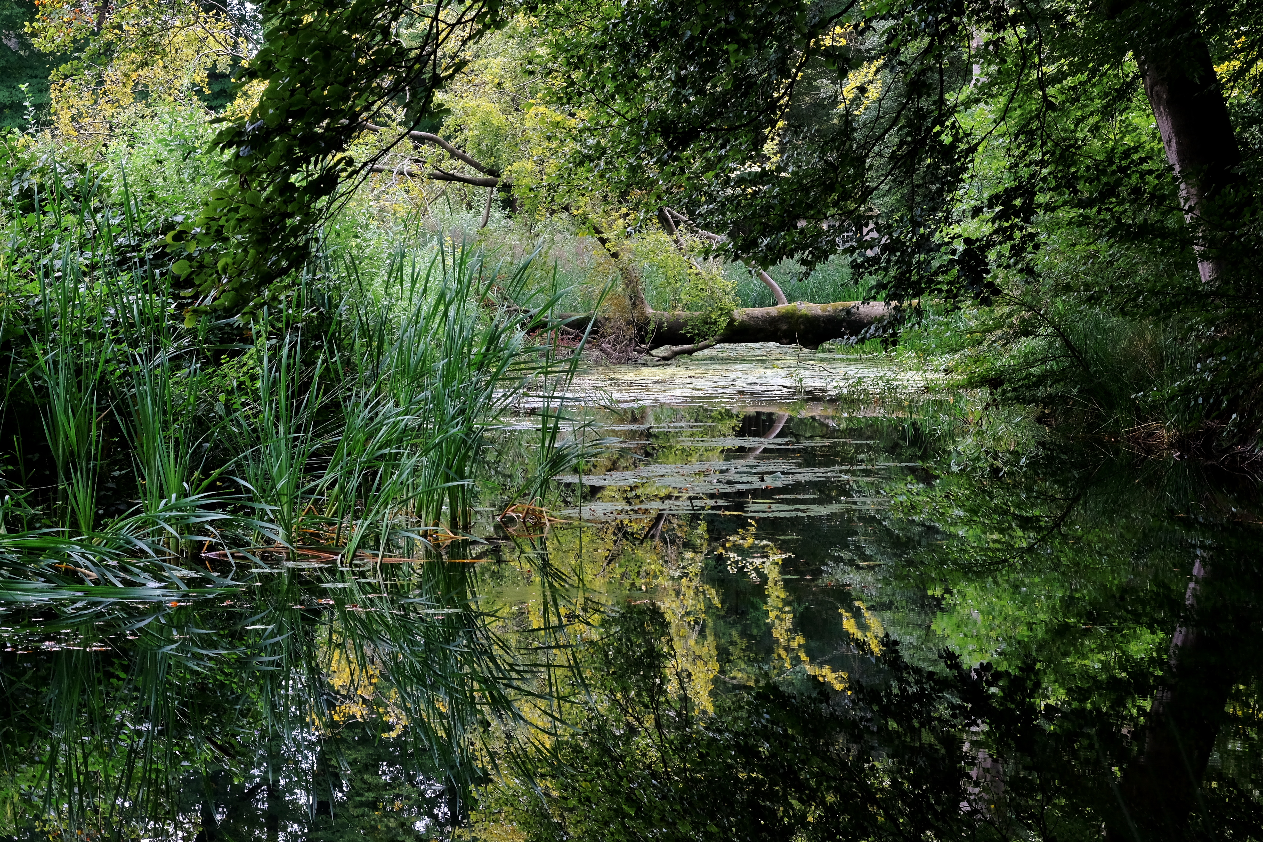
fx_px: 3157
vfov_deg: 15.2
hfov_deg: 22.6
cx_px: 632
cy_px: 421
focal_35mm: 90
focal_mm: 60
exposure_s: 1/50
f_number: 11
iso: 800
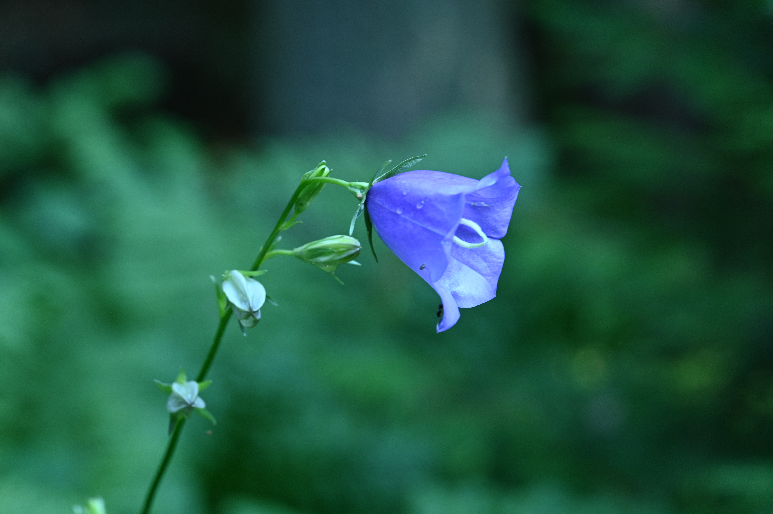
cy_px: 257
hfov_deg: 17.1
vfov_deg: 11.4
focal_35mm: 120
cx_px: 386
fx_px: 2575
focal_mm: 120
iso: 900
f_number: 9
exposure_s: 1/100
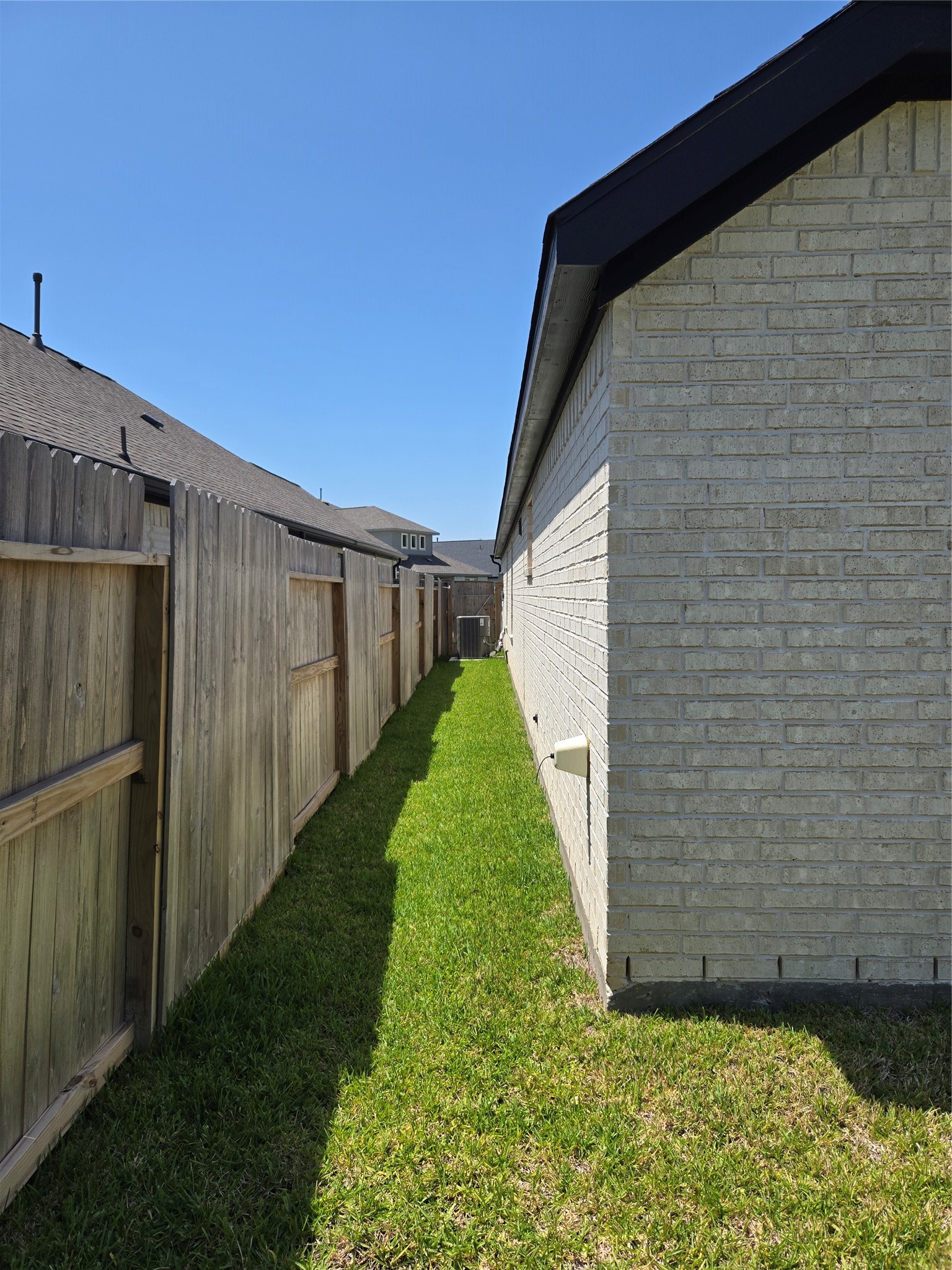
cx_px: 476
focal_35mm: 23
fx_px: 843
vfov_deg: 73.9
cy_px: 635
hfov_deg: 58.9
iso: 40
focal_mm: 5.4
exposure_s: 1/2921
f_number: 1.8
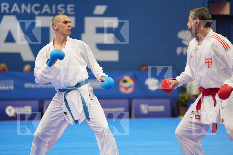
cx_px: 116
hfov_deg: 13.9
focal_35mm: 148
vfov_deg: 9.3
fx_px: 958
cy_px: 78
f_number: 2.8
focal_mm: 148
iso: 1600
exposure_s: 1/1000
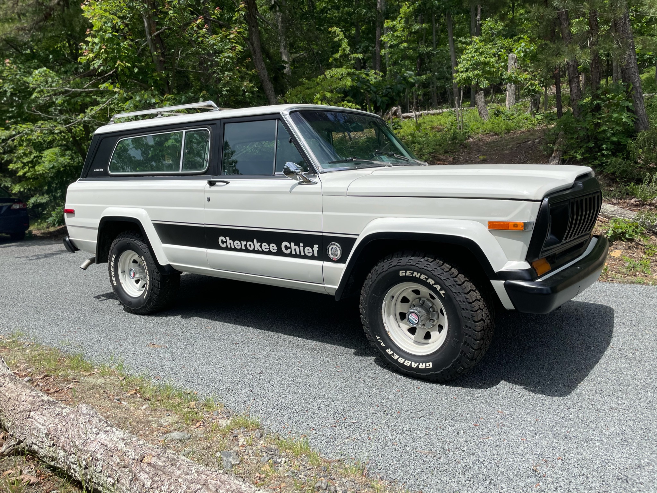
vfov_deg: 53.0
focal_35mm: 26
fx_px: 493
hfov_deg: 67.3
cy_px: 246
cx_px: 328
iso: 32
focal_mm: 4.2
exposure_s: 1/3861
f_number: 1.6
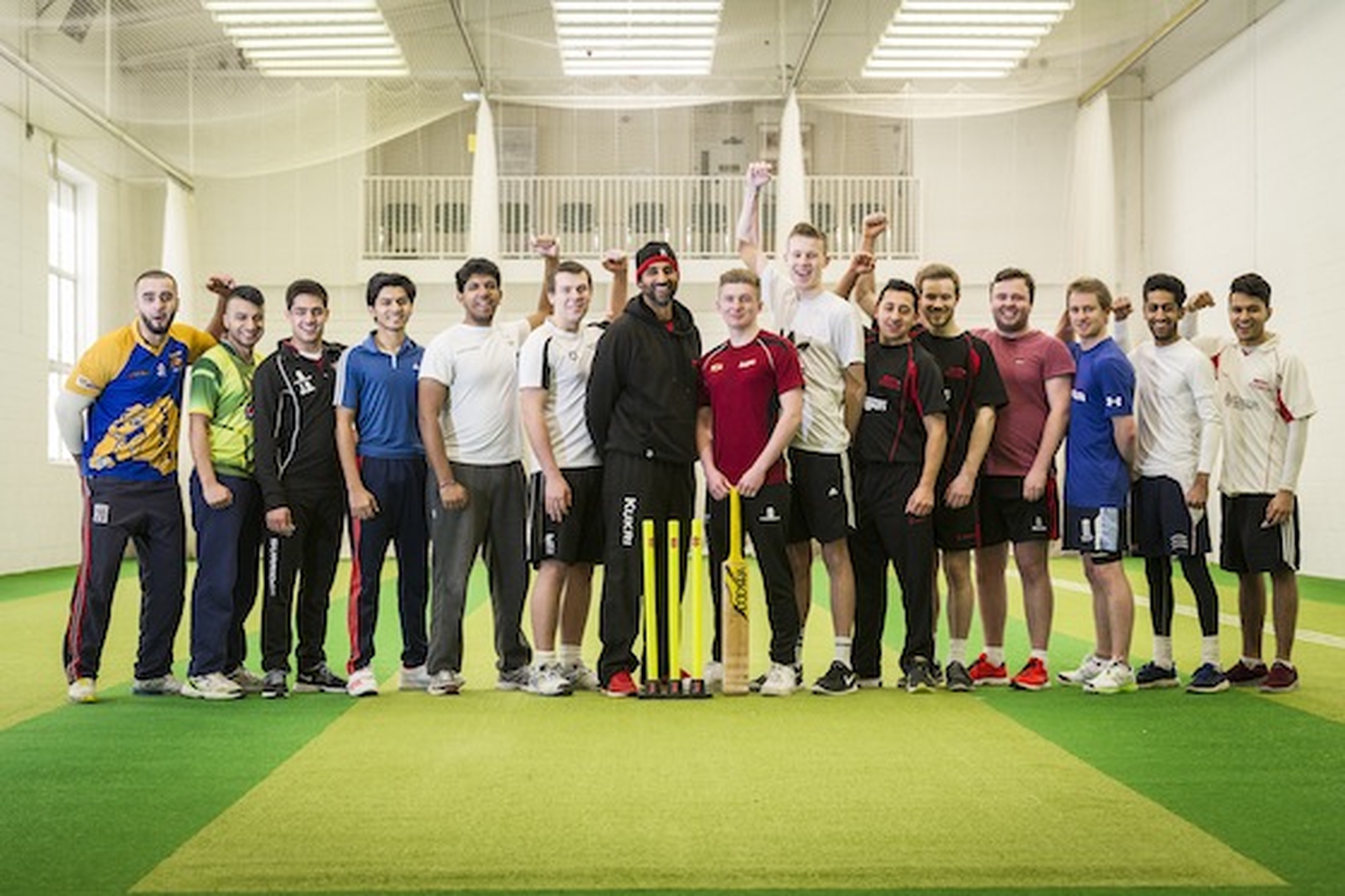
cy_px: 448
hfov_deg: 28.9
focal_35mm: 70
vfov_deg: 19.4
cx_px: 672
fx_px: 2614
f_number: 4.5
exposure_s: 1/200
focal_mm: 70
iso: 1000
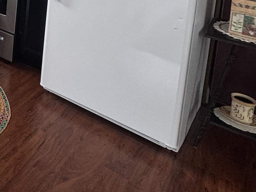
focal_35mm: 49
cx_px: -106
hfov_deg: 28.7
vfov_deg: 24.2
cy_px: -84
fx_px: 362
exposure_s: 1/99
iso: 80
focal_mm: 2.22
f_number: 2.2
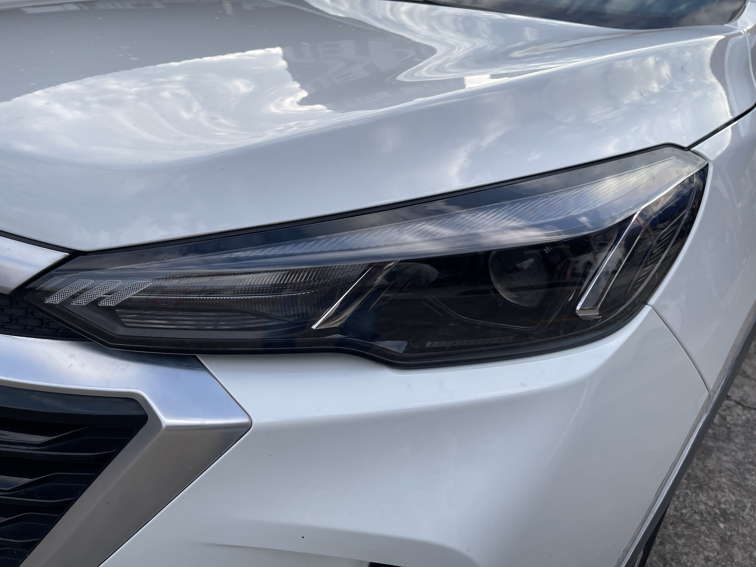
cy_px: 284
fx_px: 546
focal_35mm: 25
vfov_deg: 54.9
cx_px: 378
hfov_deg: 69.4
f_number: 1.6
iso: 32
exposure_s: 1/722
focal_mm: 5.1
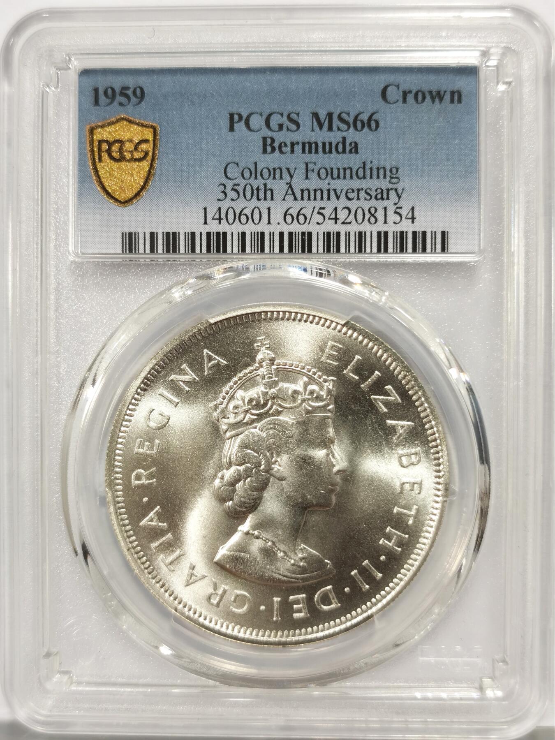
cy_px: 370
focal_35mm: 54
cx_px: 278
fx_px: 1154
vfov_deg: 35.5
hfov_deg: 27.0
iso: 100
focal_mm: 5.56
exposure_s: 1/100
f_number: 16
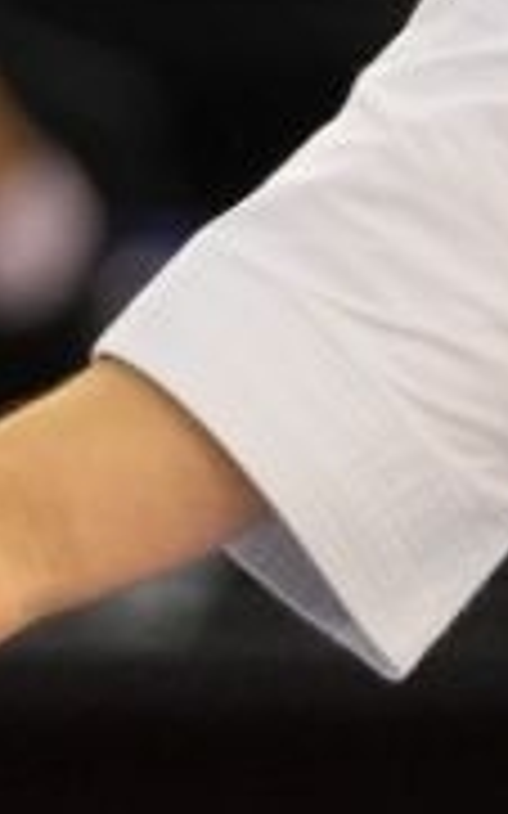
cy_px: 652
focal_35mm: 2871
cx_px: 800
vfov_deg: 0.7
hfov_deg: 0.5
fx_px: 63647
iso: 1000
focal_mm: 189
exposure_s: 1/500
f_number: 2.8
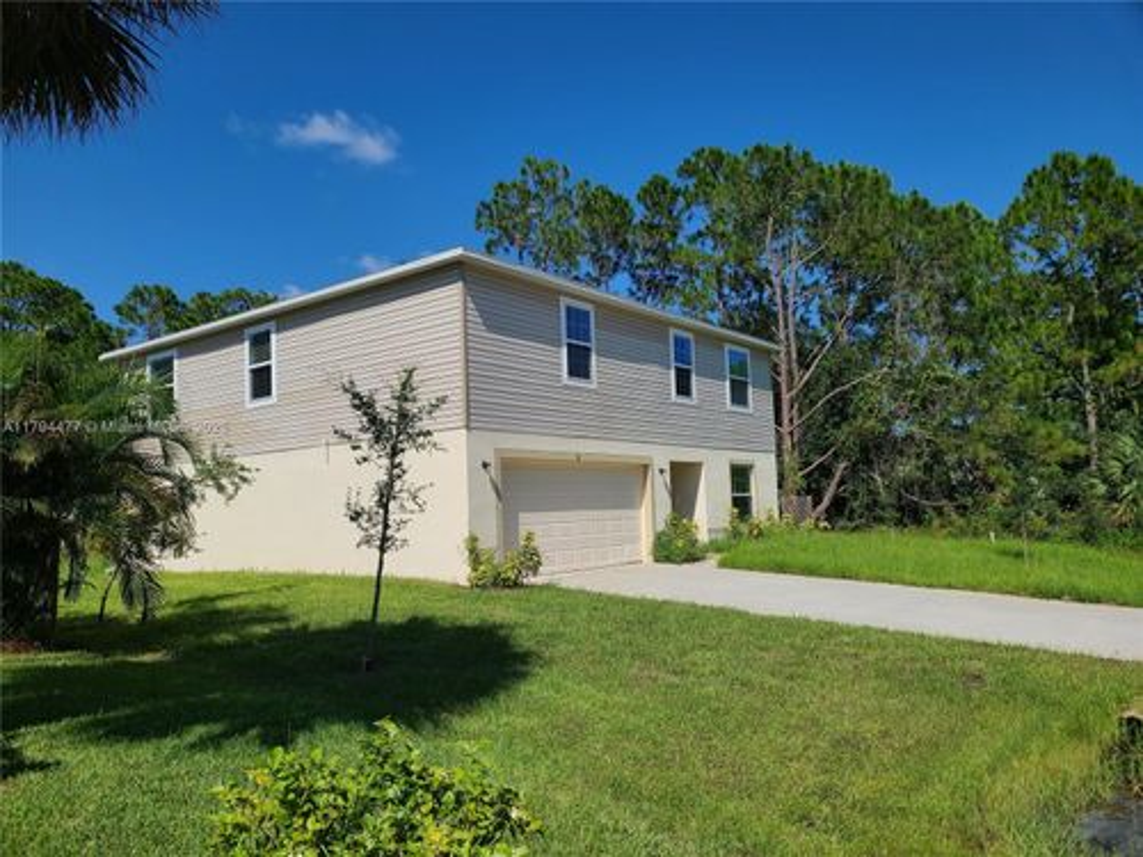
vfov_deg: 53.1
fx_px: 859
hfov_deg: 67.3
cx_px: 572
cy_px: 428
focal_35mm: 26
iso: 40
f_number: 1.8
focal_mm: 5.4
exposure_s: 1/4420
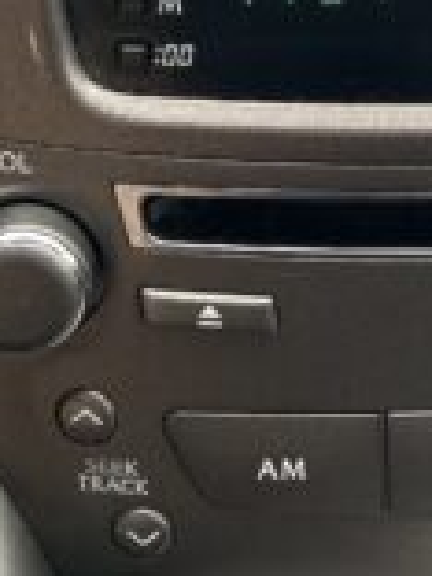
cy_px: -321
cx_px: 563
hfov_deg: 13.6
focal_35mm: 105
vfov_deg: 16.8
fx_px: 1747
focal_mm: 5.7
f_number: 1.5
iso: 50
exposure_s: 1/198
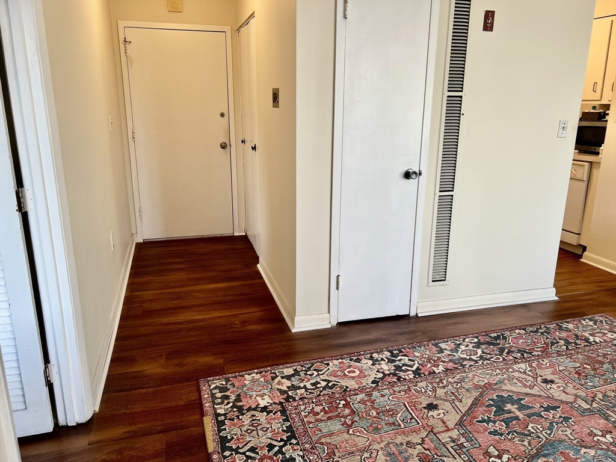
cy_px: 231
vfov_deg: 53.1
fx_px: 463
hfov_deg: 67.3
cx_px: 308
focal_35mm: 26
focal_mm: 5.7
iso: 64
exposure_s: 1/60
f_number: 1.5
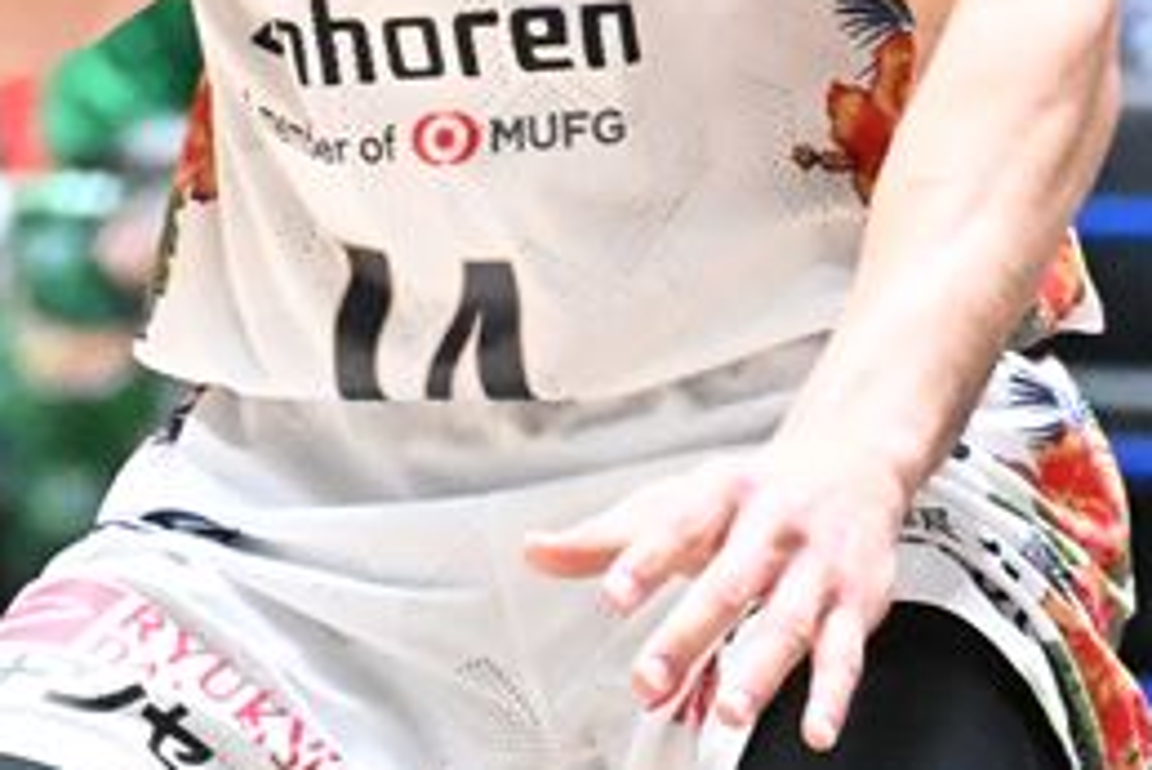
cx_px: 525
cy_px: -236
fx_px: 40085
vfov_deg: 1.1
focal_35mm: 1252
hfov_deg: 1.6
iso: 20000
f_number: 6.3
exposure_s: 1/1000
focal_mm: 180
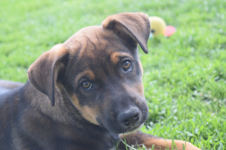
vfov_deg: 16.6
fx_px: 518
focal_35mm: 82
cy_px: 75
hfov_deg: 24.6
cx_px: 113
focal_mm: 55
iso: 1800
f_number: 5.6
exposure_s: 1/500
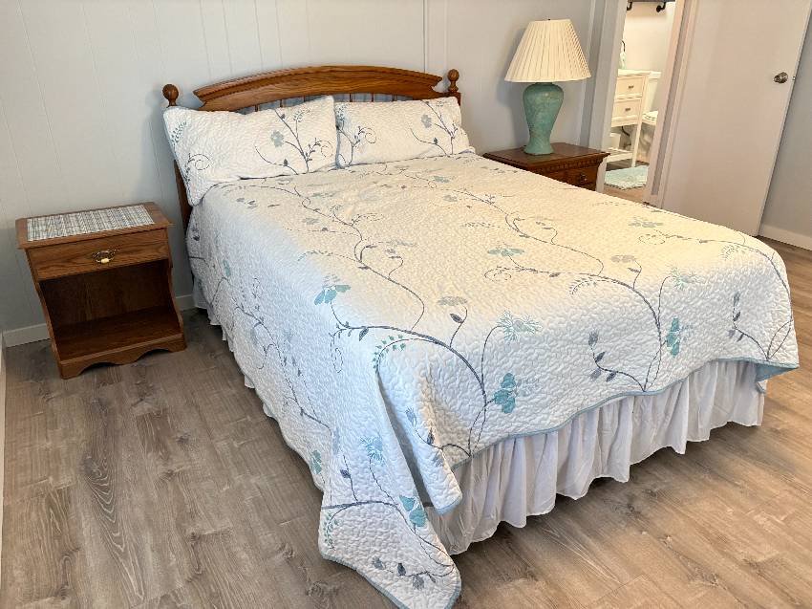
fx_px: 610
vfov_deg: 53.0
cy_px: 304
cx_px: 406
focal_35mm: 26
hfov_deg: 67.3
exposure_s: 1/60
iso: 160
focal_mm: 5.96
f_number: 1.6
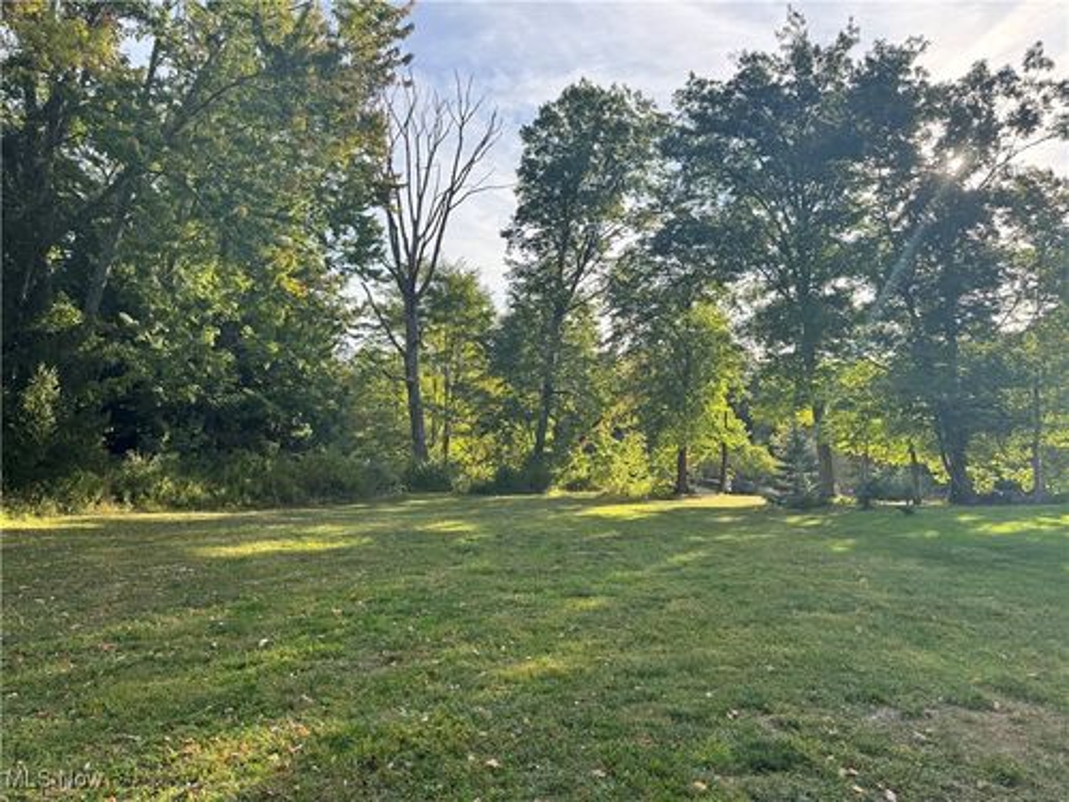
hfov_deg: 71.6
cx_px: 534
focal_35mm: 24
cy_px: 401
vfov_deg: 56.8
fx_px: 741
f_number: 1.78
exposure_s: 1/1131
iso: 80
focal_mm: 6.76
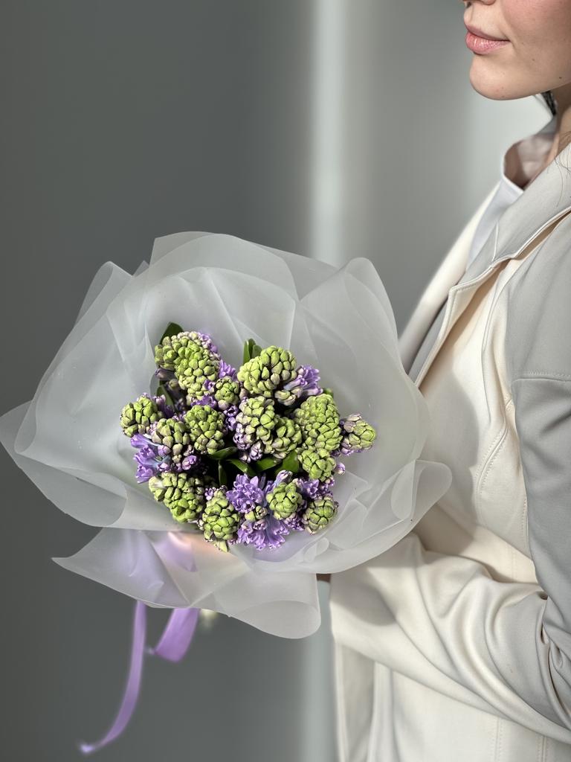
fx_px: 1694
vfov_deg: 25.3
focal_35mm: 77
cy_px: 381
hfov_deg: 19.1
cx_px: 286
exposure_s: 1/100
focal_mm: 9
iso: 50
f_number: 2.8
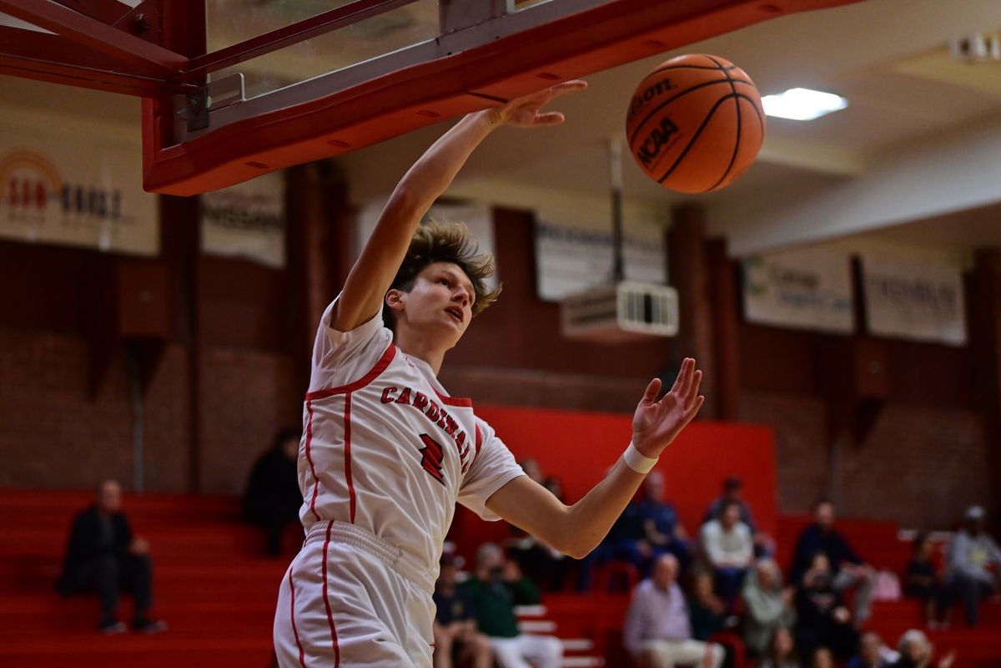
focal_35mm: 95
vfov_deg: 14.4
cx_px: 500
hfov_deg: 21.5
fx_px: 2641
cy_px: 334
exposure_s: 1/800
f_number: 2.8
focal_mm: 95
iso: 5000
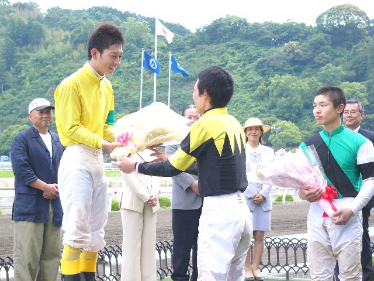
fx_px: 1221
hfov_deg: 17.4
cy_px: 140
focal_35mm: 113
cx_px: 187
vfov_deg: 13.1
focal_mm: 18.8
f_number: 4
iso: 50
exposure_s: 1/125
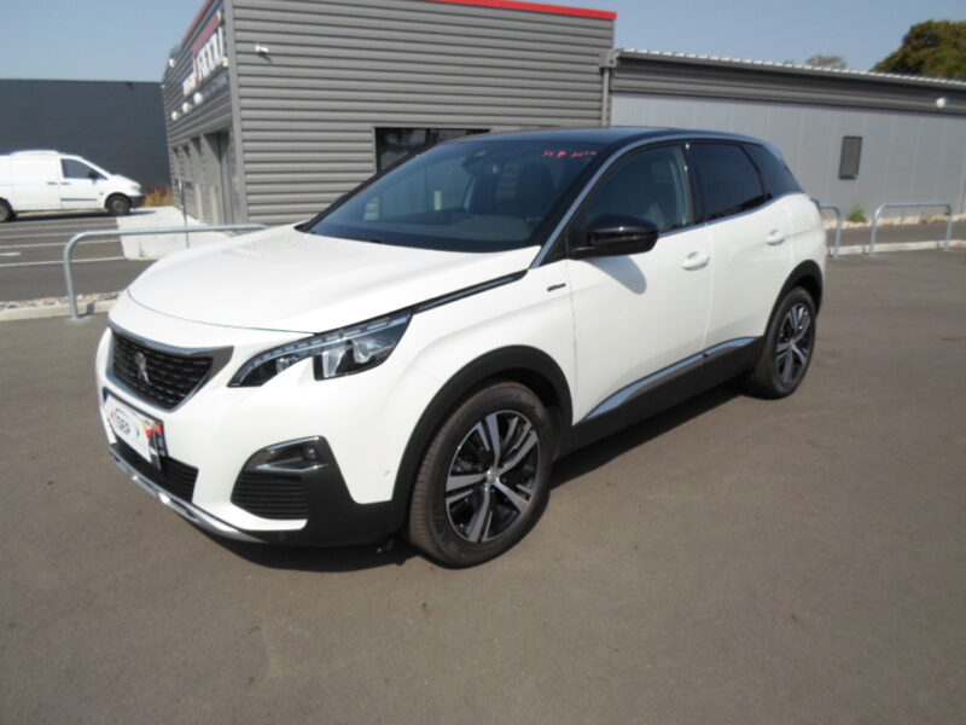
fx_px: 698
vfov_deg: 54.9
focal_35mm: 25
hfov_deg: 69.4
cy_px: 362
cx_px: 483
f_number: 2.5
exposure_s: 1/2000
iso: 80
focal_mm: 4.5
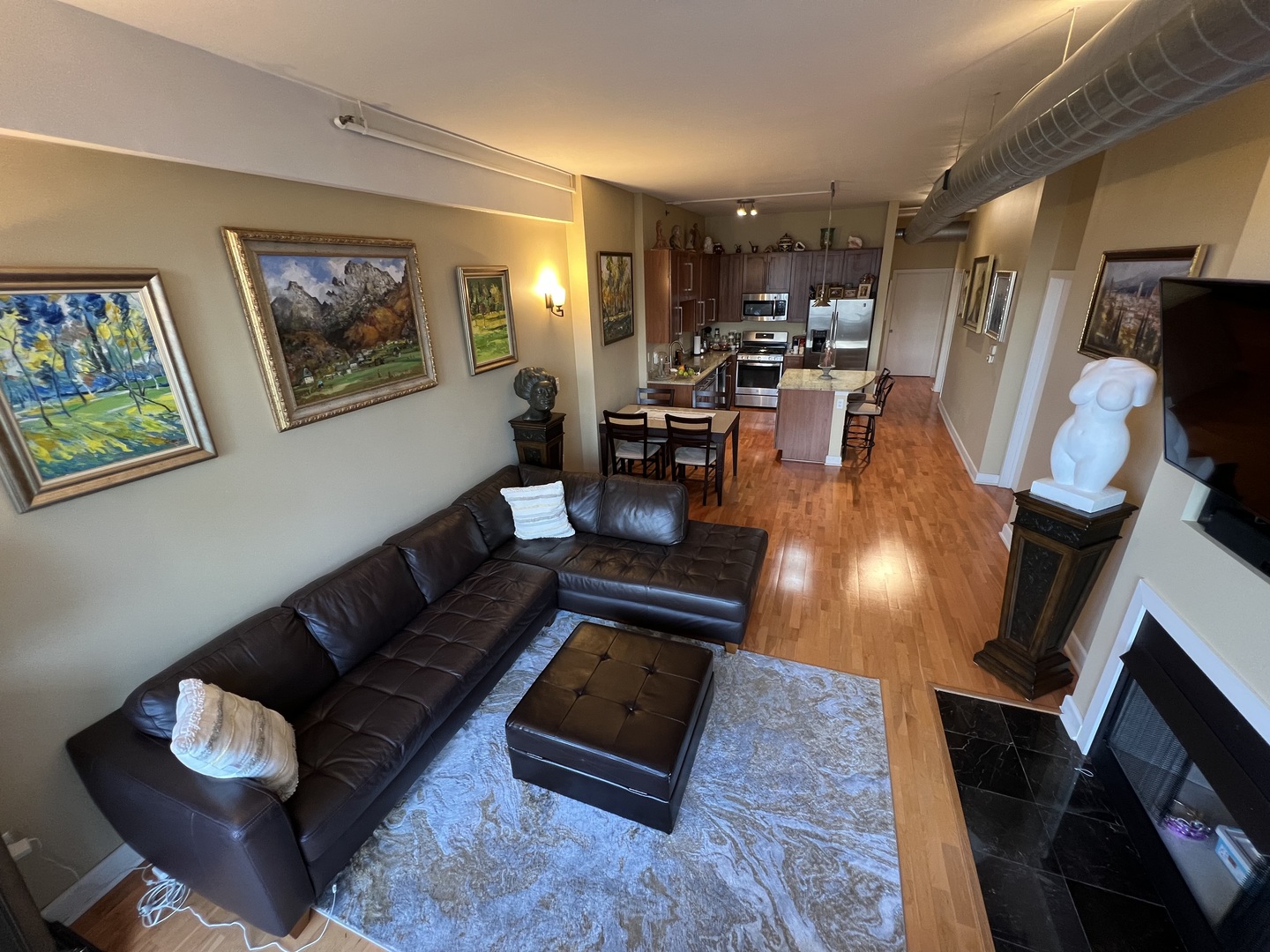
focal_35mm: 13
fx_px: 477
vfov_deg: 89.9
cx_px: 635
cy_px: 476
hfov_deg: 106.2
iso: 250
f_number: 1.8
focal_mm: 1.57
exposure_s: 1/60
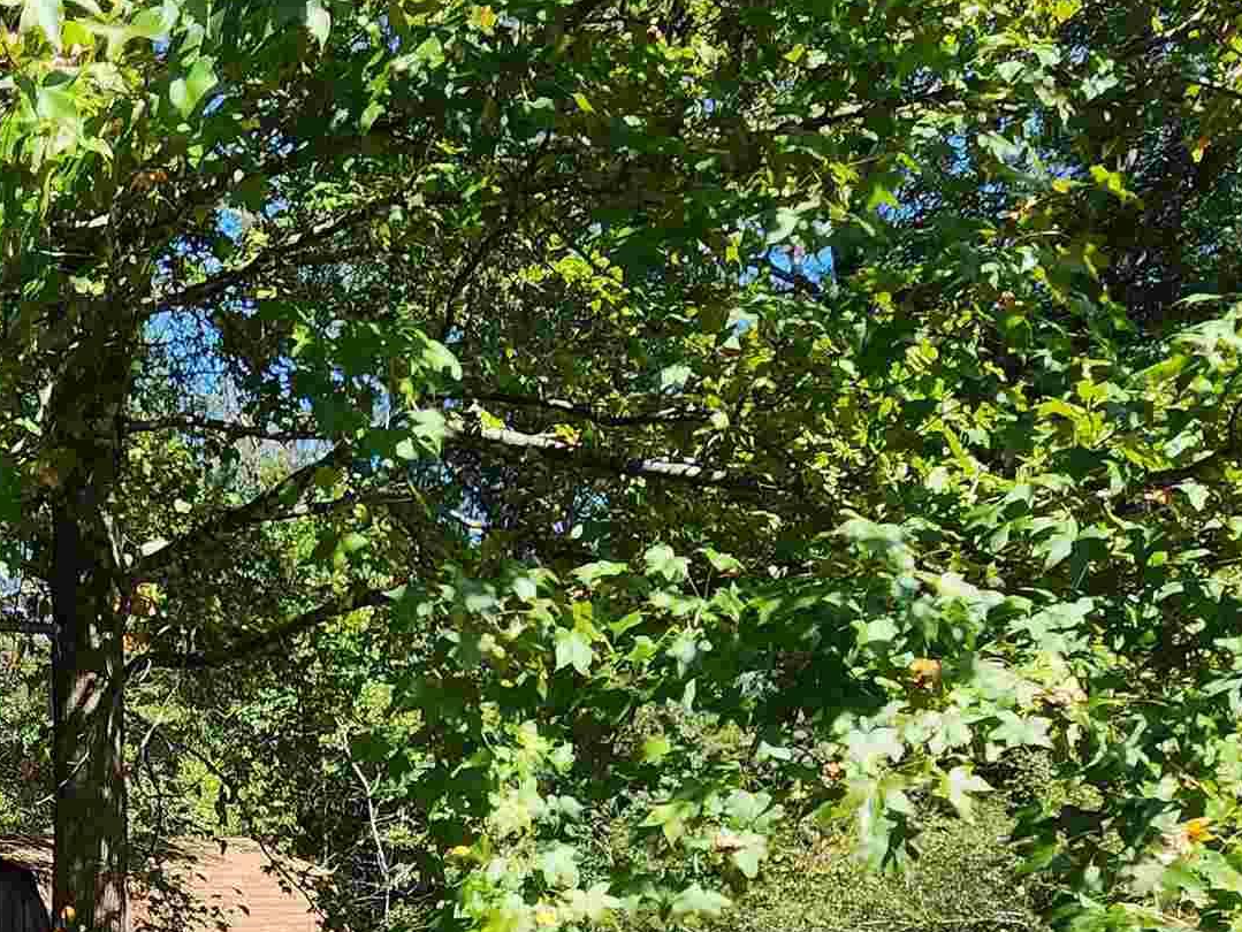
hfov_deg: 42.4
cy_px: 1111
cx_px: -35
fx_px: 1328
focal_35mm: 37
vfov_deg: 32.2
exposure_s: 1/825
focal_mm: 2.2
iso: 50
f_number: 2.2
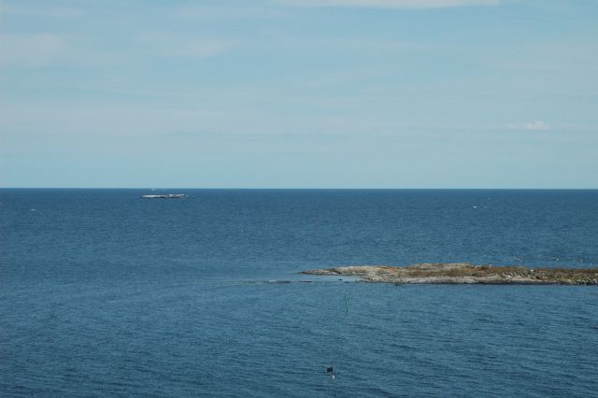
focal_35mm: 105
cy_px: 199
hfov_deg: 19.5
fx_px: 1743
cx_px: 299
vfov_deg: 13.0
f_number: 14
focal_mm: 70
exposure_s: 1/640
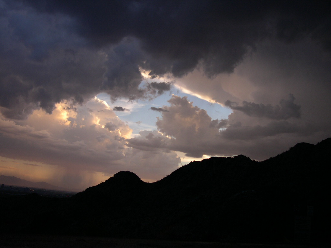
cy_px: 124
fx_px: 363
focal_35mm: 38
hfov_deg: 49.0
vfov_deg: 37.7
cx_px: 166
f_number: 2.8
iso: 100
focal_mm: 8
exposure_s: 1/152
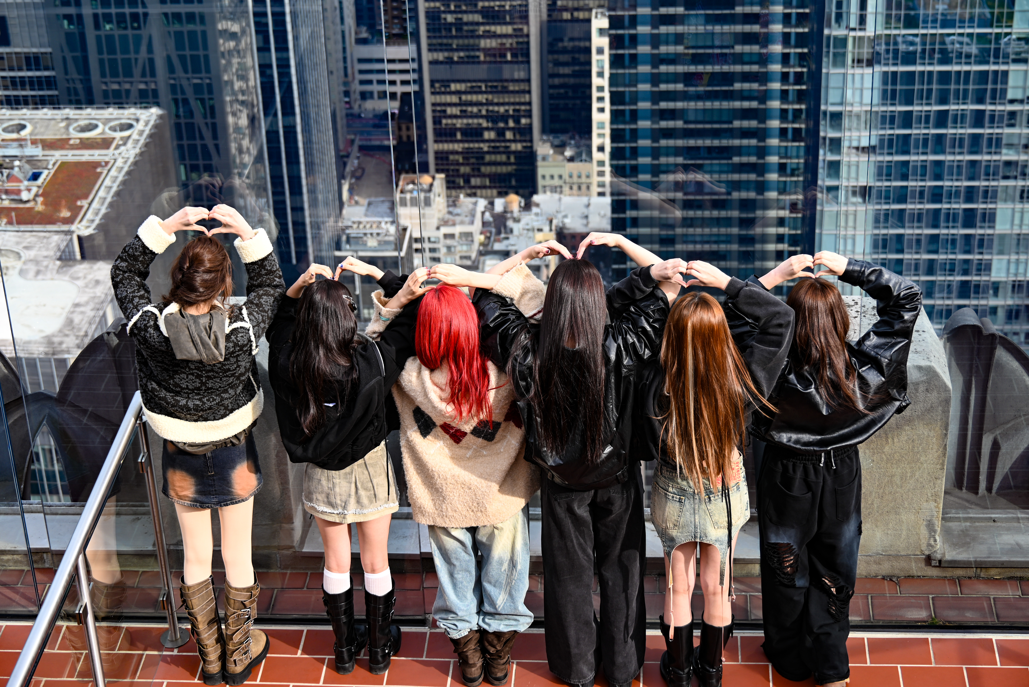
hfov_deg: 28.8
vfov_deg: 19.5
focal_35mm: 70
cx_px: 514
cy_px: 344
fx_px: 2001
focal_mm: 70
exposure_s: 1/160
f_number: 6
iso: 100
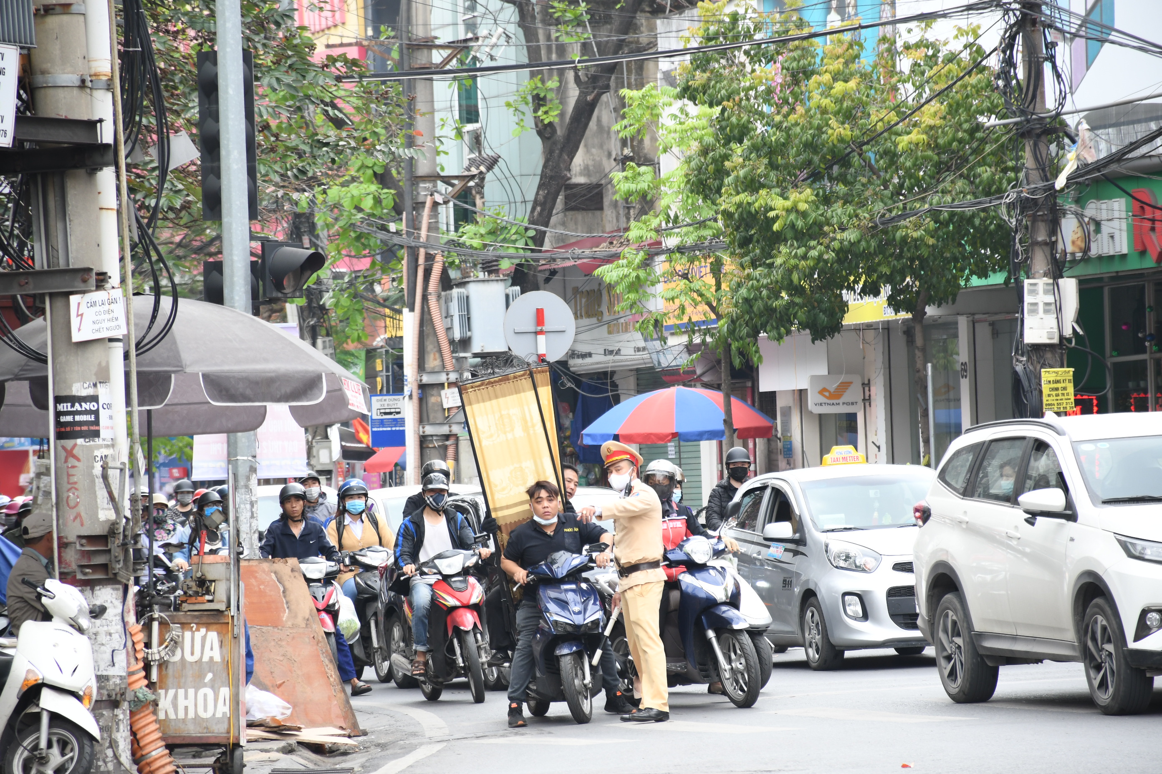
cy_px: 387
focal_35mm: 210
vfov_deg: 6.5
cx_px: 581
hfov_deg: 9.8
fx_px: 6778
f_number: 5.6
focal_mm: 140
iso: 400
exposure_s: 1/200
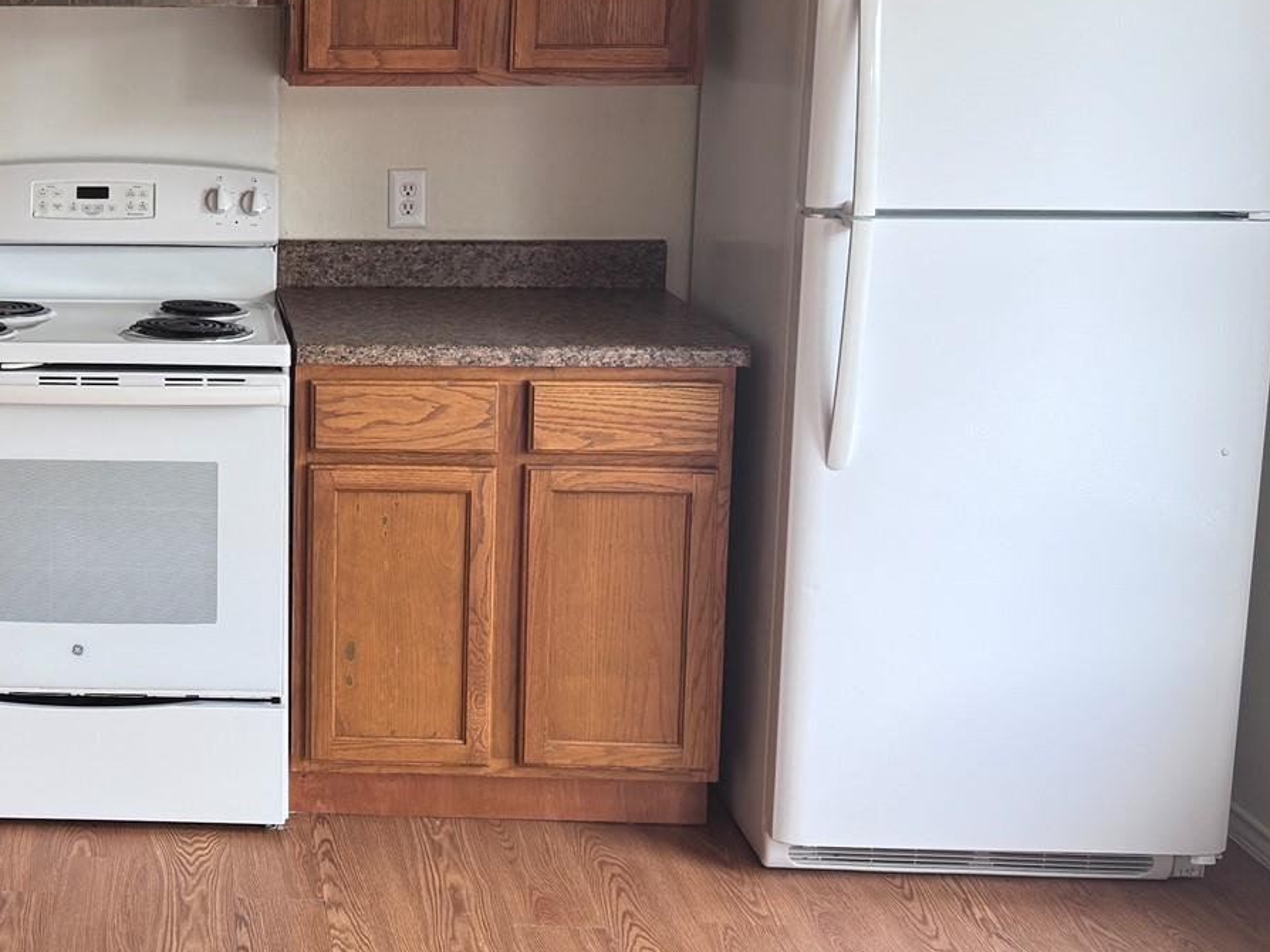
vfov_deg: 26.4
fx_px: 2017
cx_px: 57
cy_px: 300
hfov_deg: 32.6
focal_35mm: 55
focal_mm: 6.76
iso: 100
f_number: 1.78
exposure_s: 1/121
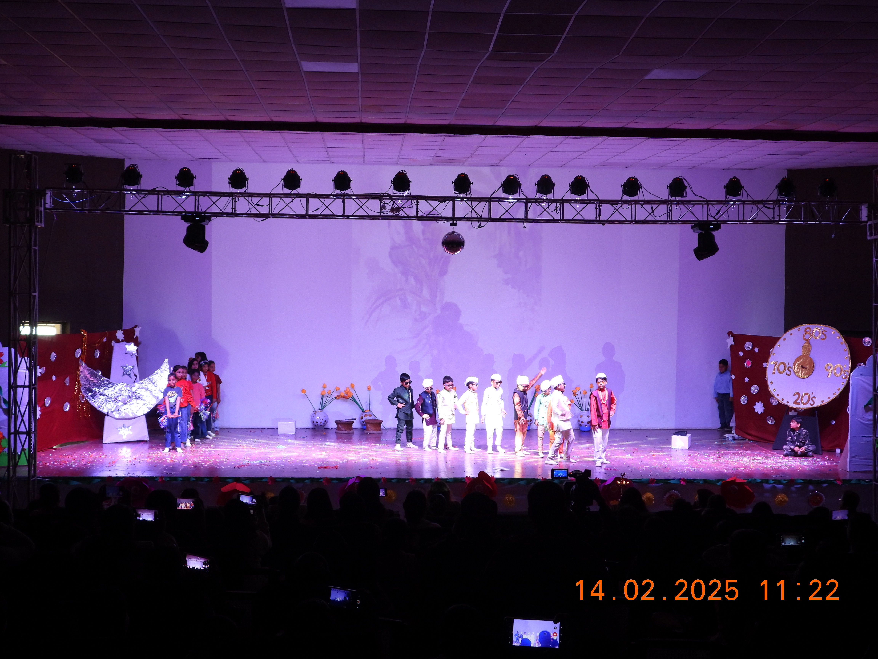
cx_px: 439
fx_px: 1268
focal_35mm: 50
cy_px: 330
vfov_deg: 29.1
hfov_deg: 38.2
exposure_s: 1/30
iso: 200
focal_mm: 9
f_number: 3.2
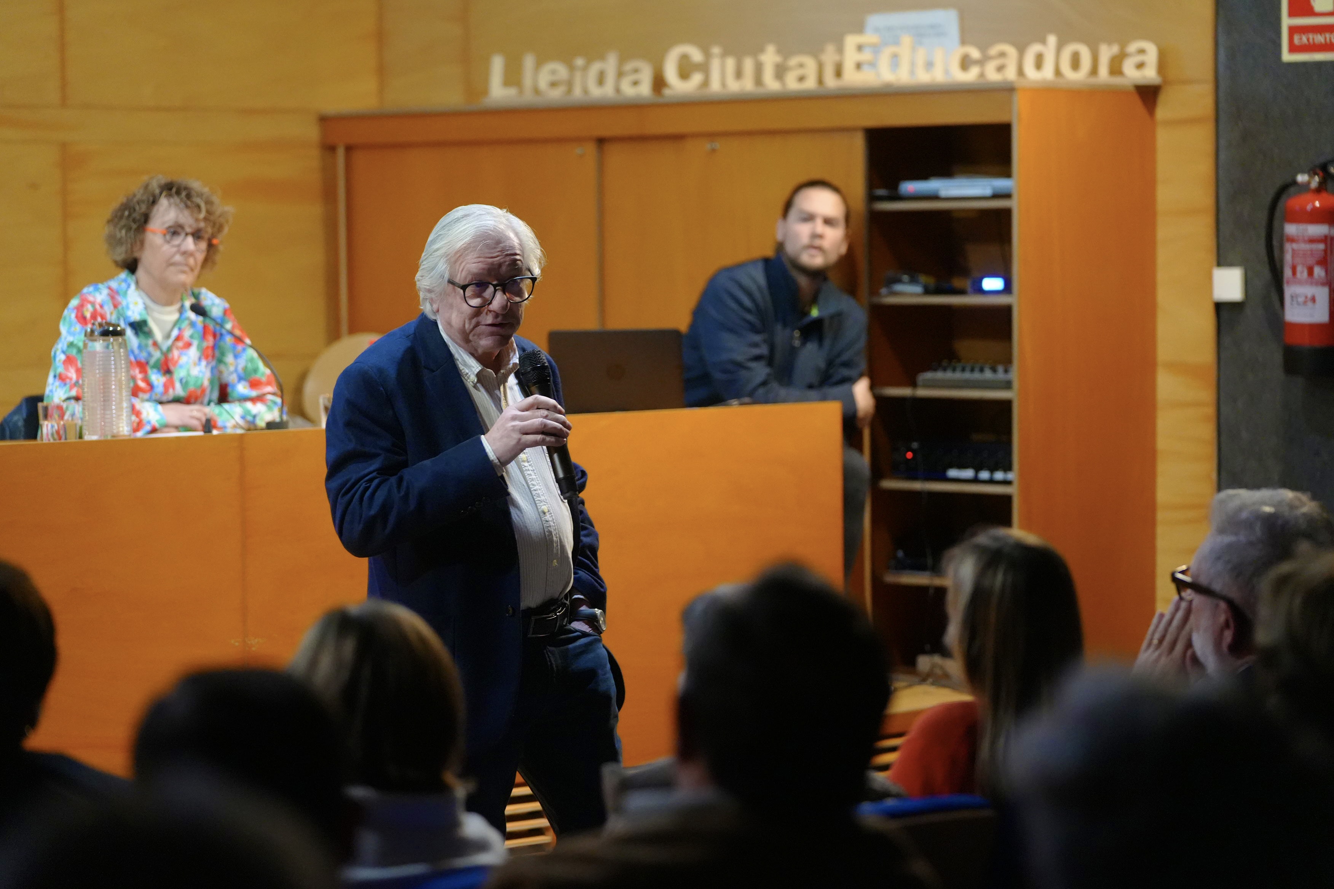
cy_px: 444
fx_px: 4076
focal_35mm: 110
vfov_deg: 12.5
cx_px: 667
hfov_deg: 18.6
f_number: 2.8
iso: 8000
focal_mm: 110
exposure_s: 1/100
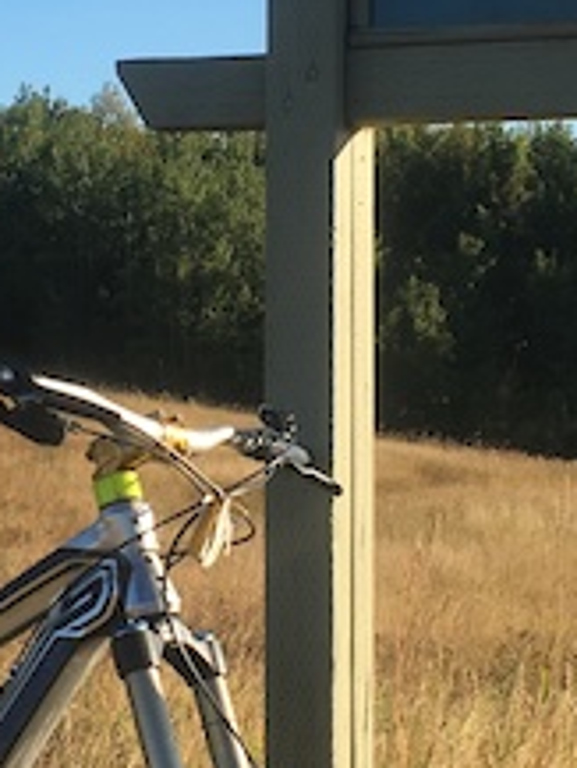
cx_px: 166
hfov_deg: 13.8
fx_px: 2376
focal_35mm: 107
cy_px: 326
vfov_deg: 18.4
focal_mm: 4.15
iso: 25
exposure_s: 1/769
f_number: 2.2
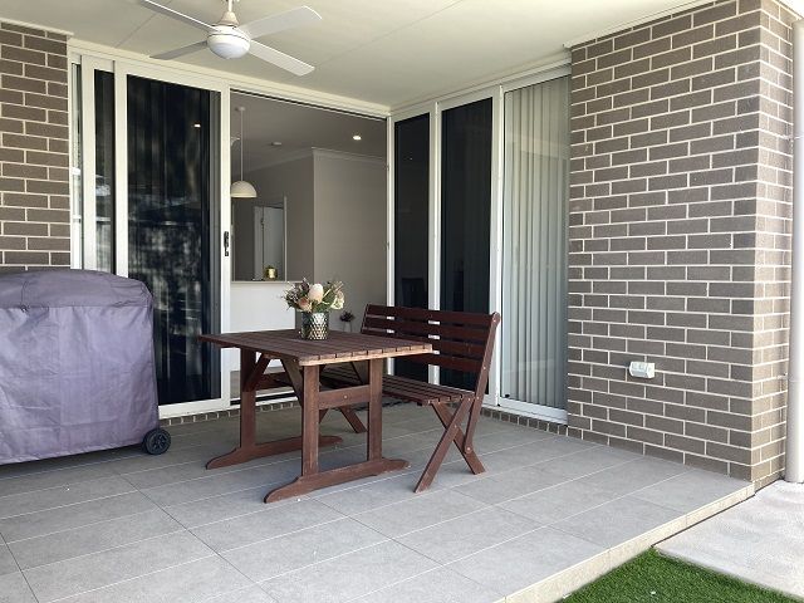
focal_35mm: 28
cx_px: 402
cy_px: 302
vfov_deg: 49.7
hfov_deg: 63.4
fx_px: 650
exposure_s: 1/100
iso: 25
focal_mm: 3.99
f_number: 1.8
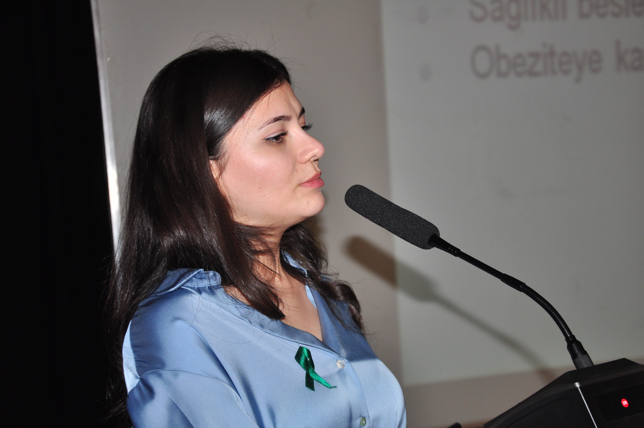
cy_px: 214
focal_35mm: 68
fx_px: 1206
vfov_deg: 20.1
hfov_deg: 29.9
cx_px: 322
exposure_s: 1/60
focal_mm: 45
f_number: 4.8
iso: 400
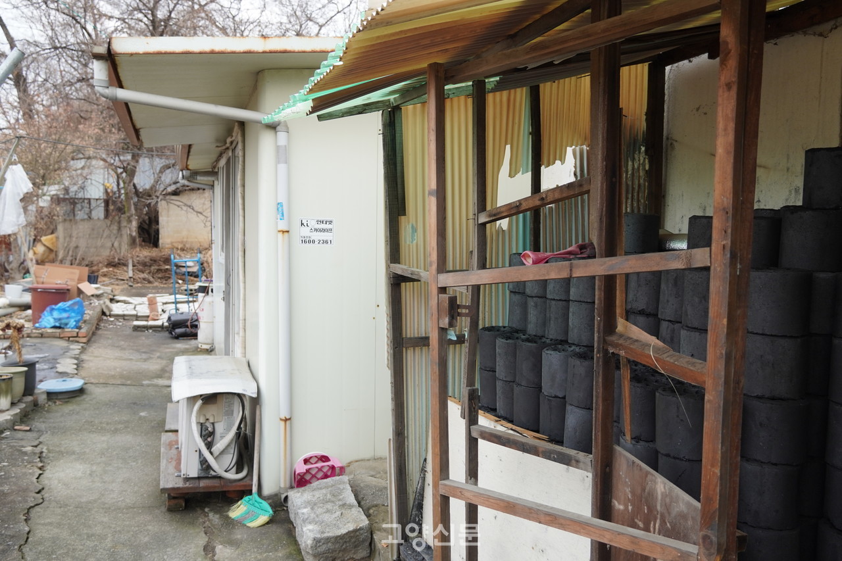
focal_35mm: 28
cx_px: 421
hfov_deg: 64.6
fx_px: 666
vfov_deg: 45.7
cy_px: 280
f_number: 4
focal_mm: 19
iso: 250
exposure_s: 1/250
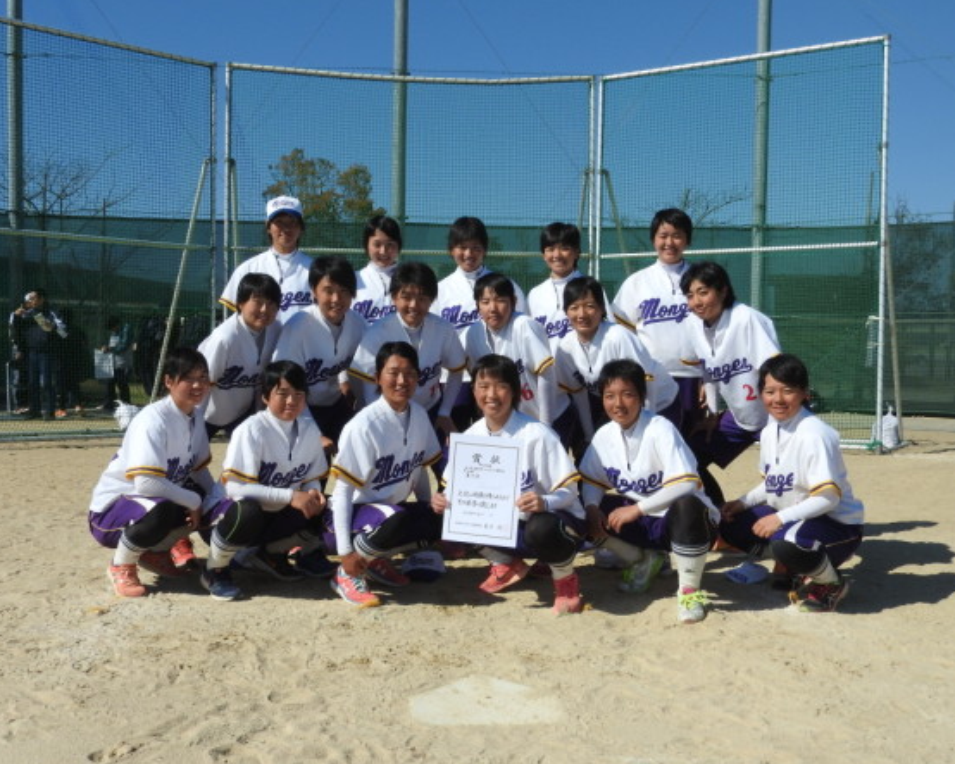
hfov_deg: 49.1
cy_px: 383
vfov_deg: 40.1
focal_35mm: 37
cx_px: 450
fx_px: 1046
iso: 100
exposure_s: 1/2000
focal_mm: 6.3
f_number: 3.8
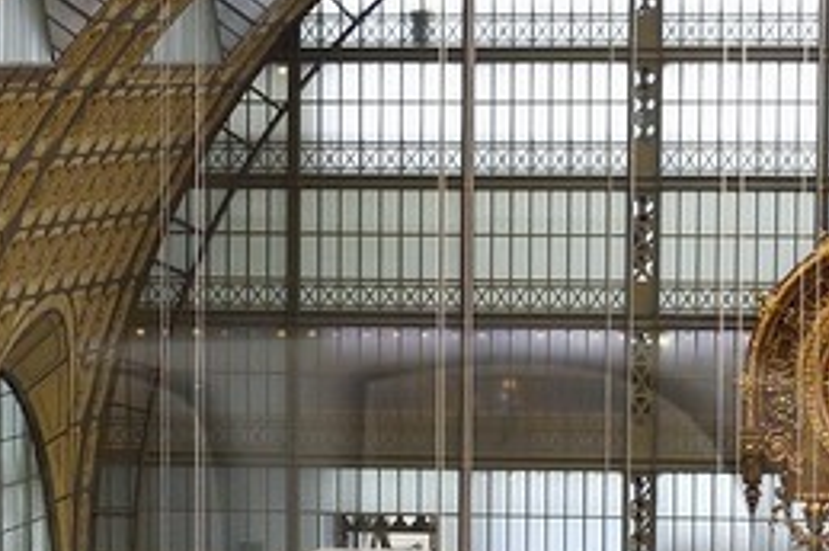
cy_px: 868
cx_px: 144
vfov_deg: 5.8
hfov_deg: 8.7
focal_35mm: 235
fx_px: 5405
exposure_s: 1/40
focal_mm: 38
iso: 800
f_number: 8
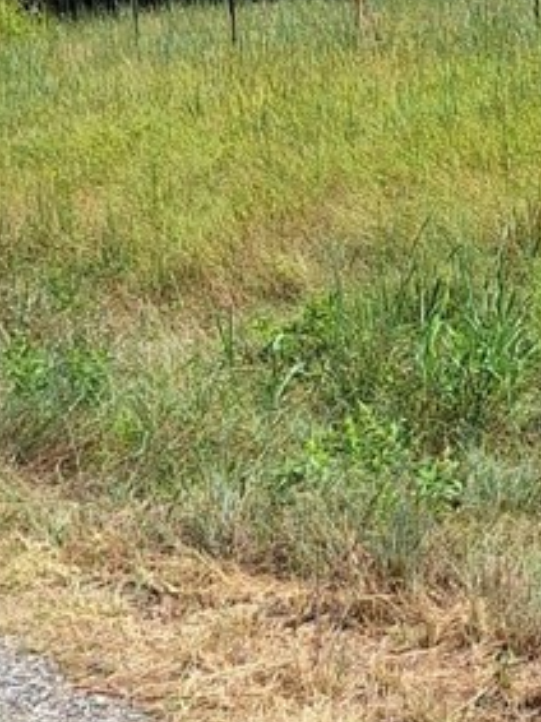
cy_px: 350
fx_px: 2607
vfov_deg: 15.8
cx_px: 875
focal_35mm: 125
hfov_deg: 11.3
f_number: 1.8
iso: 40
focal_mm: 5.54
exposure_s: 1/2427
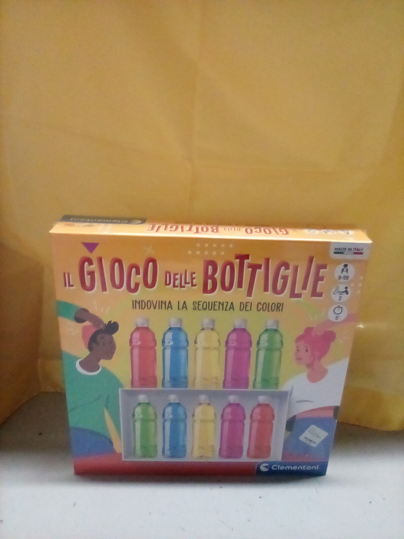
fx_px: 436
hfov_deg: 49.7
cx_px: 202
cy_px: 270
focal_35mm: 28
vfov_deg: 63.4
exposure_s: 1/25
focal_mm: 2.27
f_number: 2.2
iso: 260
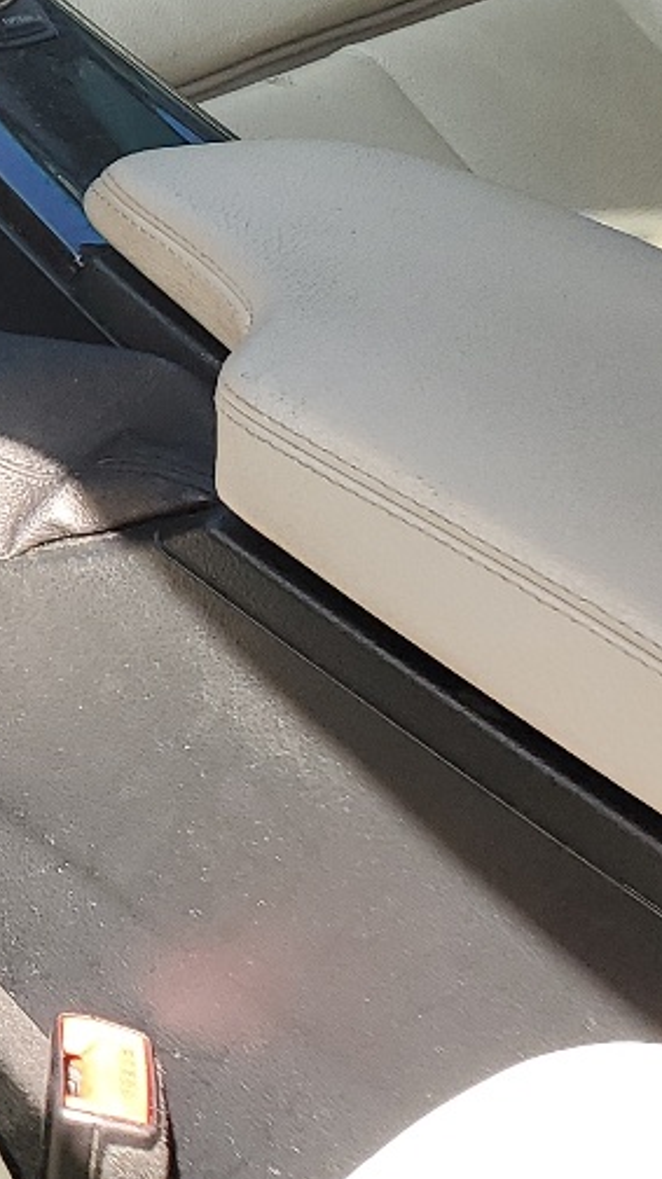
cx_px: -1191
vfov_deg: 22.6
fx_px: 2812
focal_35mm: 90
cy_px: -40
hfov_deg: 10.4
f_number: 1.5
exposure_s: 1/125
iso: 50
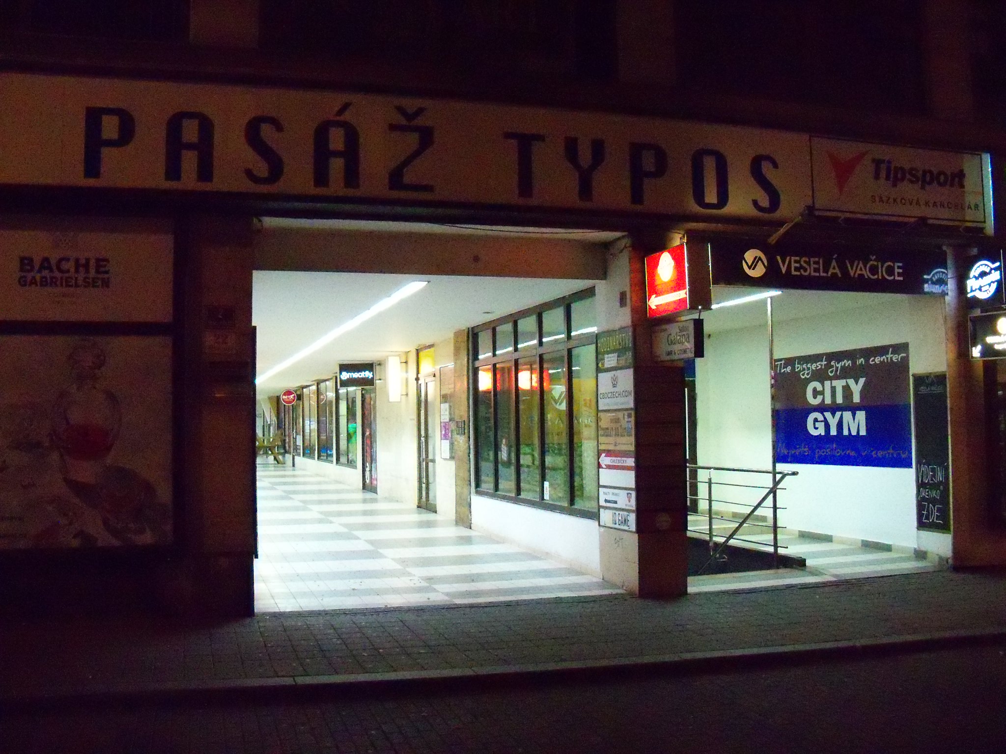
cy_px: 377
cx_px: 503
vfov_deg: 40.7
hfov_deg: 52.6
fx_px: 1017
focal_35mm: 35
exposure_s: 1/30
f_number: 3.5
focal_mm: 6.2
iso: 1600
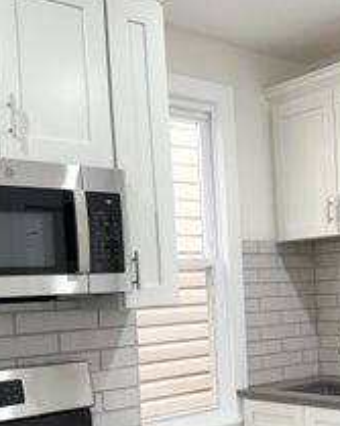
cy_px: 309
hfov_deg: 26.4
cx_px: 291
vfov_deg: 33.1
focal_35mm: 56
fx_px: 705
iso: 125
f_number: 1.78
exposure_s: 1/120
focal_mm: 6.86
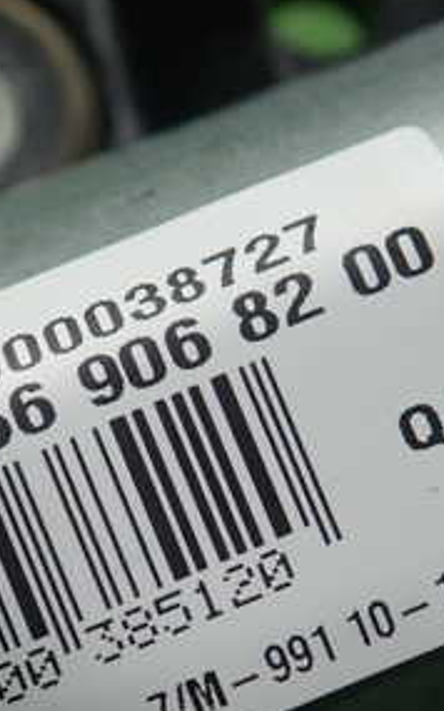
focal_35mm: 67
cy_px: 549
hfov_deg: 19.4
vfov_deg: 30.0
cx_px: 150
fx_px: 1298
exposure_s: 1/125
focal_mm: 5.5
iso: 160
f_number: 2.3
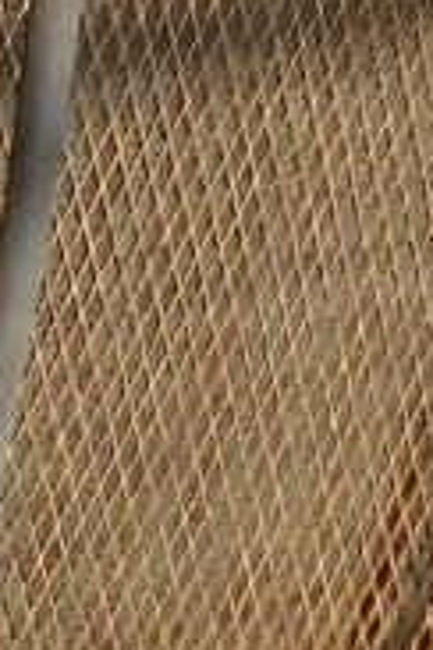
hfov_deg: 6.4
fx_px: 3770
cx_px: -454
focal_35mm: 209
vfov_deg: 9.5
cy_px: -440
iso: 125
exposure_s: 1/400
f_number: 3
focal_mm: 4
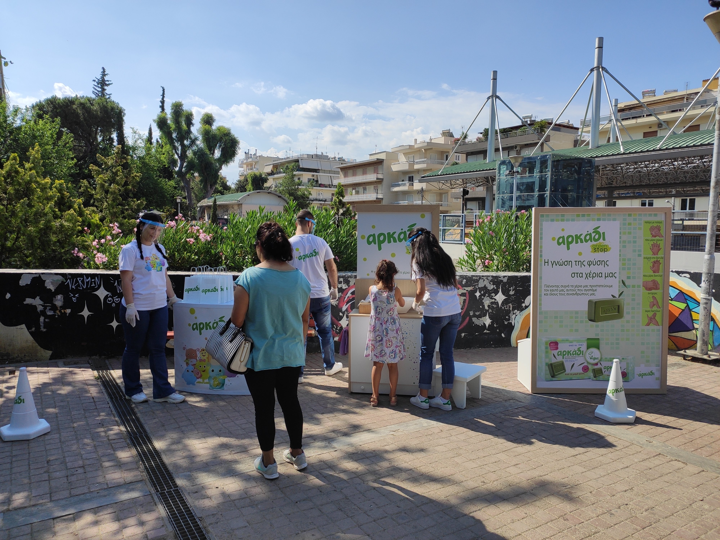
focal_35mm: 25
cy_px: 270
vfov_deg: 54.9
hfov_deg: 69.4
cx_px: 360
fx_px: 520
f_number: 1.79
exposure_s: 1/2744
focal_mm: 4.74
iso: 112
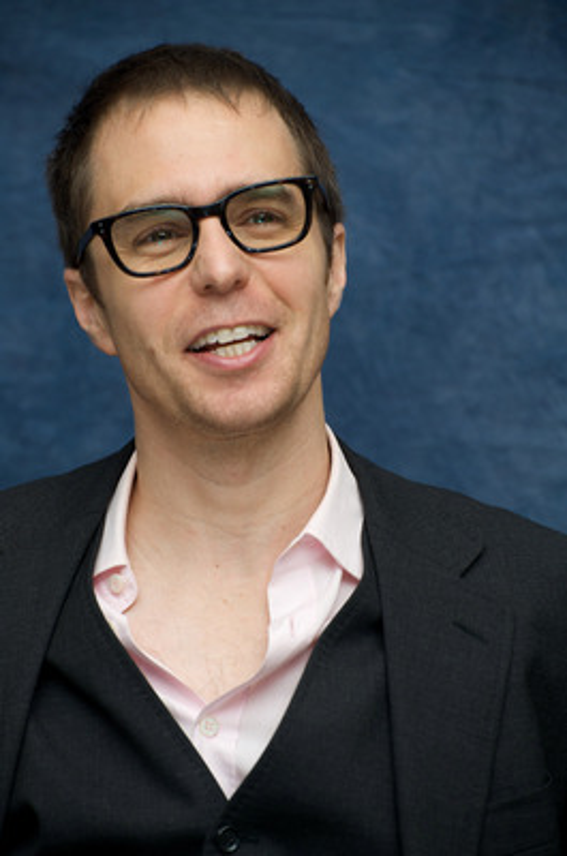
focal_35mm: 155
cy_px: 428
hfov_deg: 8.8
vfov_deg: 13.3
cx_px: 284
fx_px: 3678
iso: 400
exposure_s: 1/80
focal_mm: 155
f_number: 6.3
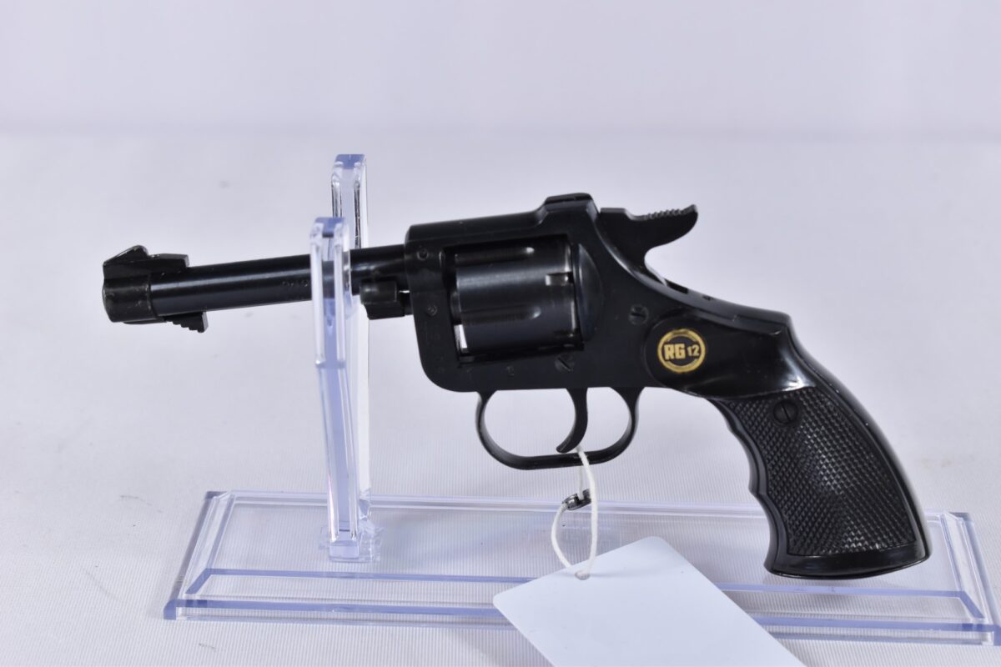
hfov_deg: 24.6
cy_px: 334
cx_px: 500
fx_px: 2294
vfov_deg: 16.6
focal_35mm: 82
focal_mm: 55
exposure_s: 1/100
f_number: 5.6
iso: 640
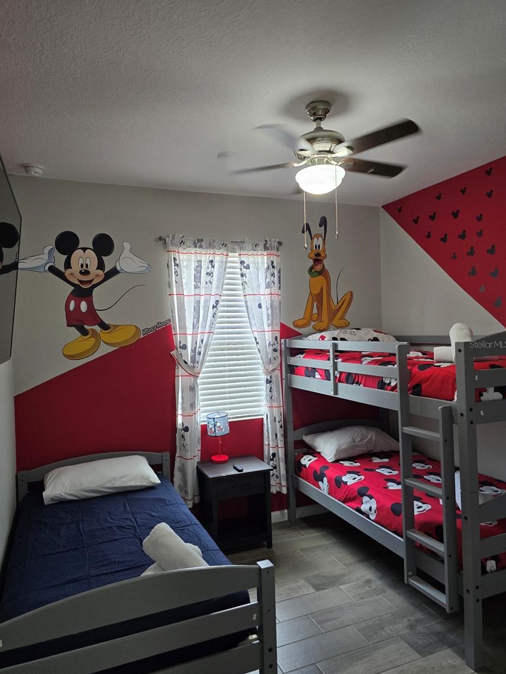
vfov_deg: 71.6
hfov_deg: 56.8
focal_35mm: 24
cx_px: 247
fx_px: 468
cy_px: 344
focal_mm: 6.3
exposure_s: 1/120
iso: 320
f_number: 1.7
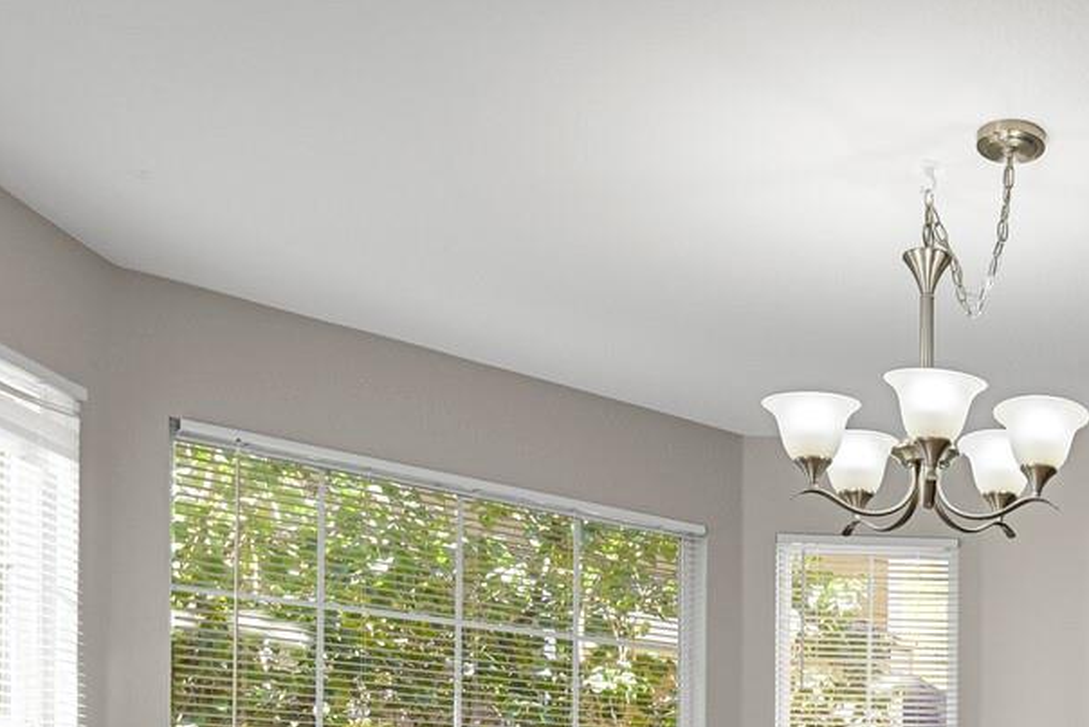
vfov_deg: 26.9
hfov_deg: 39.5
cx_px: 1034
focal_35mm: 45
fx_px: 1361
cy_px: 842
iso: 250
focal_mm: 17
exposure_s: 1
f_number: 9
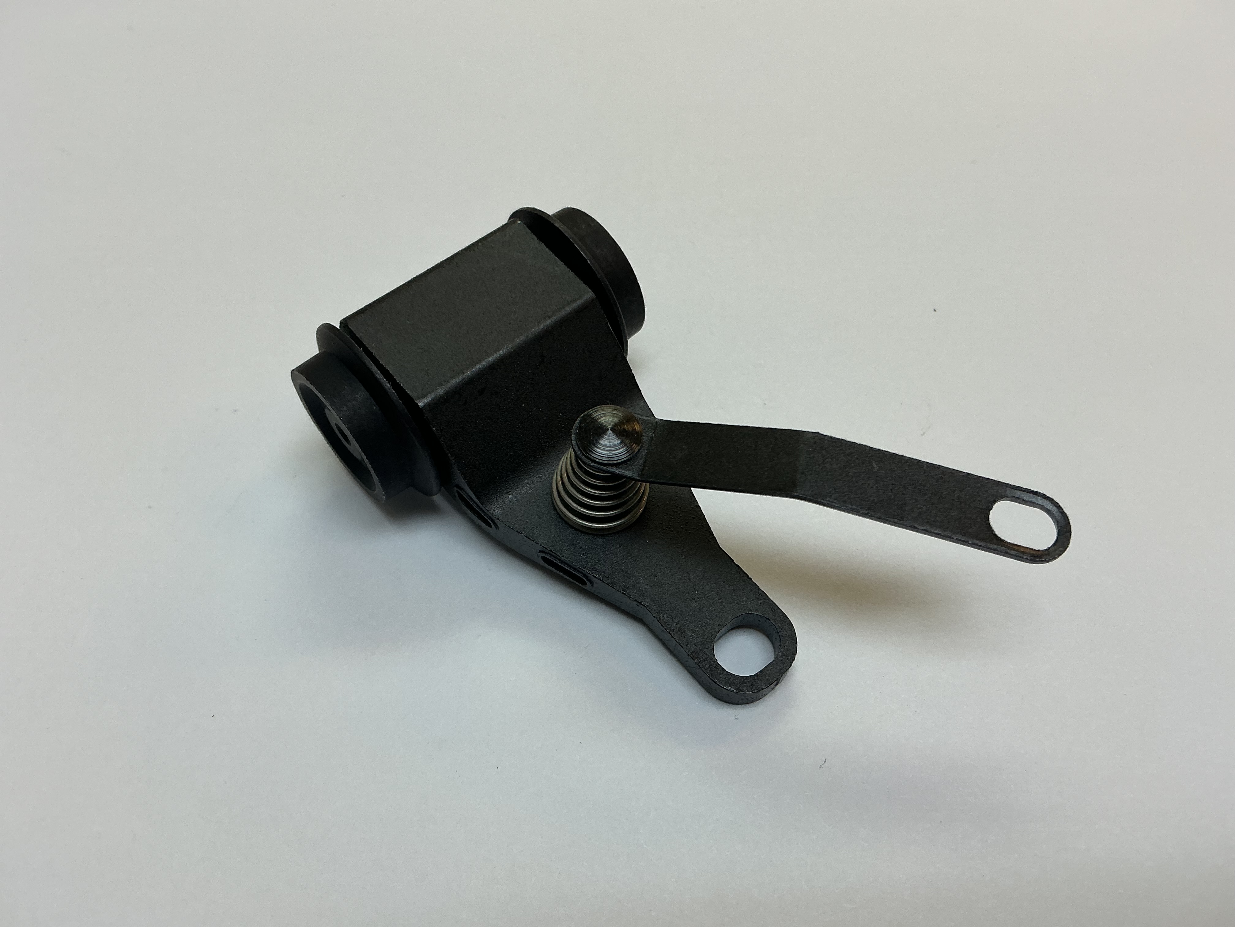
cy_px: 464
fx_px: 1035
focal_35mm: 29
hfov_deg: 61.7
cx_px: 618
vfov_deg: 48.2
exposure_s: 1/100
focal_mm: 3
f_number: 1.8
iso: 25
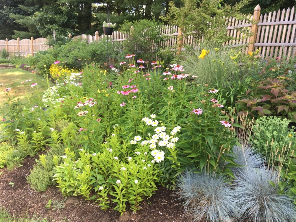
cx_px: 148
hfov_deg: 61.7
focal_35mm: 29
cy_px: 111
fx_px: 248
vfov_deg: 48.2
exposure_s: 1/120
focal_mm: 4.15
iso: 32
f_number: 2.2
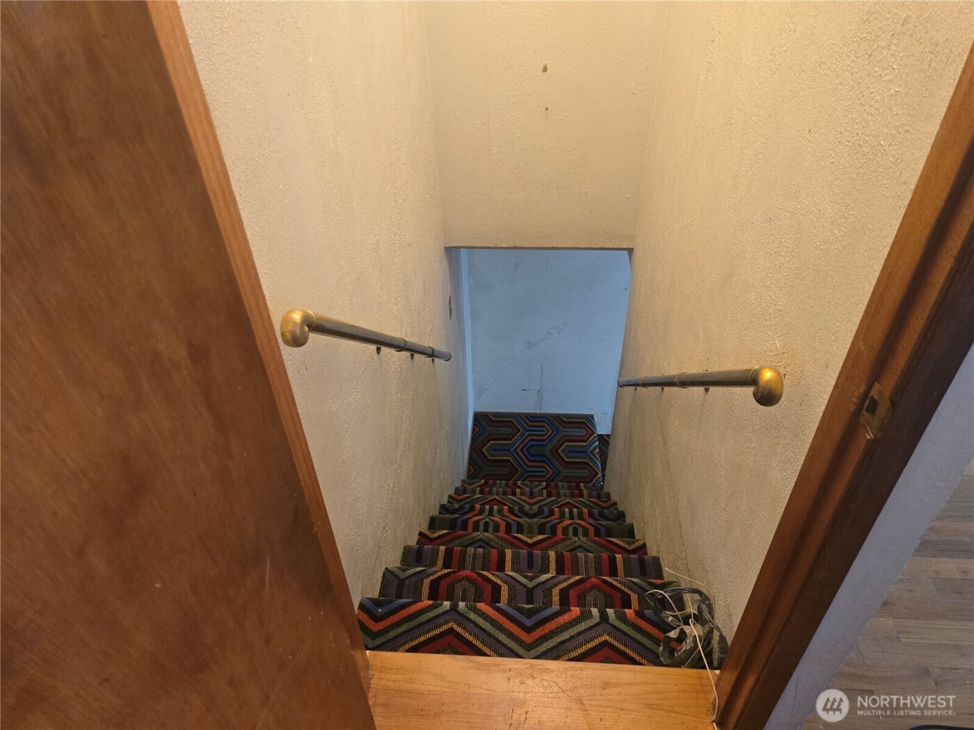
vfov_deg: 58.9
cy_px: 365
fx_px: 647
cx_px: 487
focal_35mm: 23
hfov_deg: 73.9
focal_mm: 6.3
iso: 640
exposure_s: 1/60
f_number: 1.7
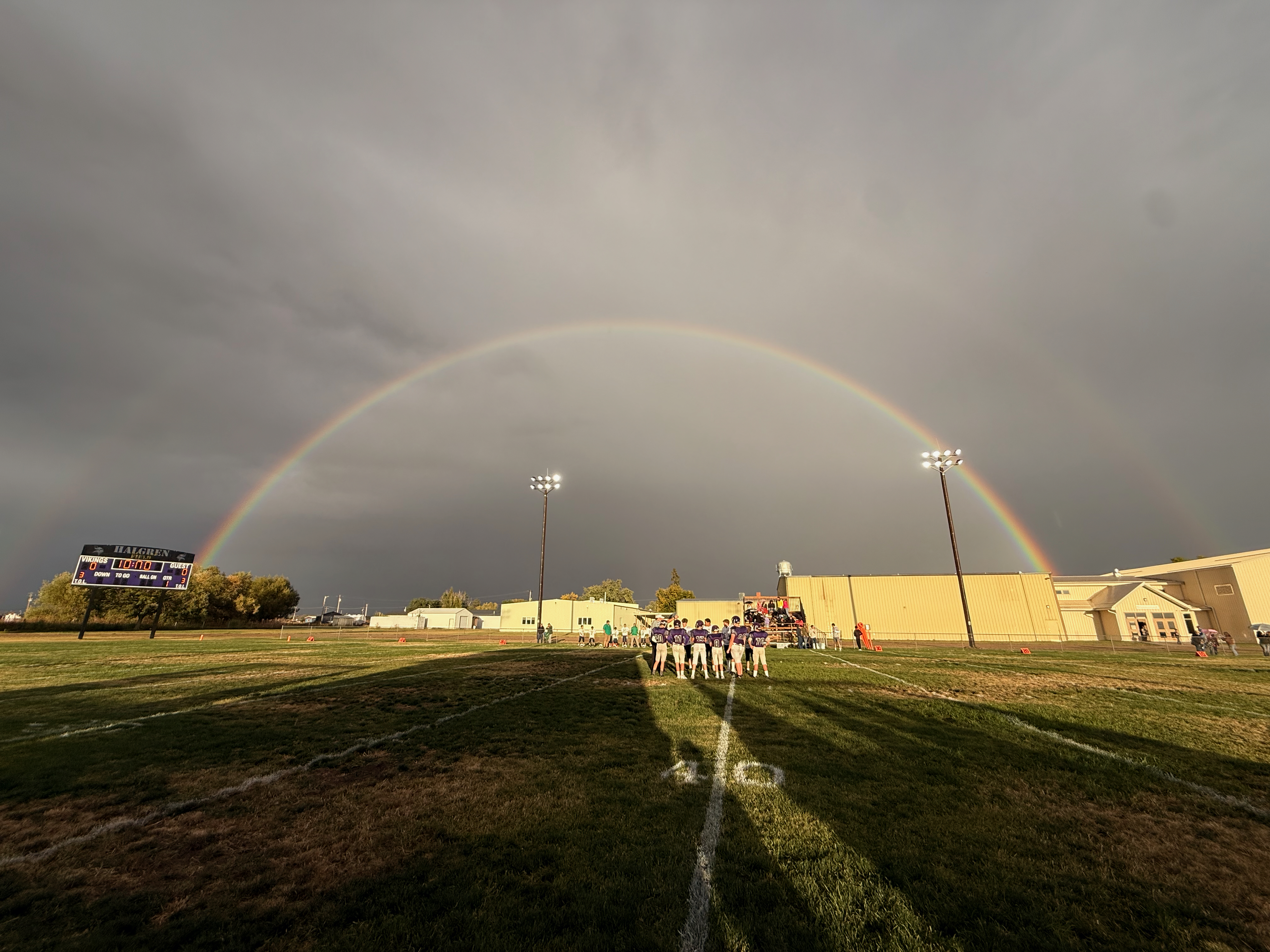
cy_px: 476
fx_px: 514
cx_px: 635
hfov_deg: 102.1
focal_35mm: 14
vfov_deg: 85.7
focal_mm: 2.22
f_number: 2.2
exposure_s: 1/1145
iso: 50
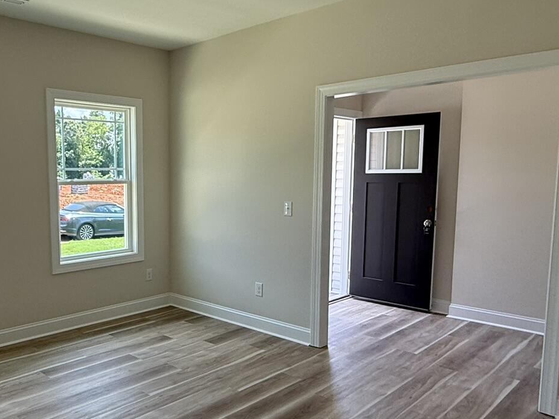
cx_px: 192
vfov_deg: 45.4
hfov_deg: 57.2
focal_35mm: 31
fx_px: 501
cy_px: 231
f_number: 2.2
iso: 64
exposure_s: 1/172
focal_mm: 2.22
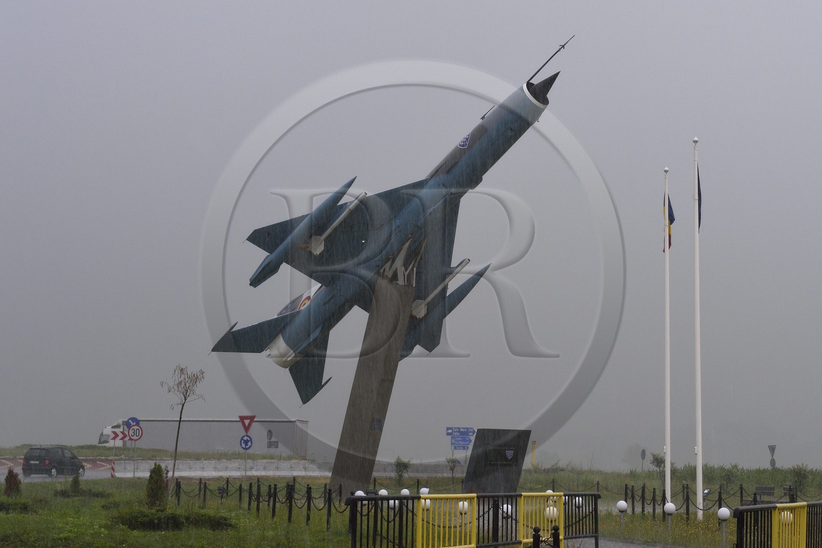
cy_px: 274
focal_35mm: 70
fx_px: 1598
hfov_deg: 28.8
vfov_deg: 19.4
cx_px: 411
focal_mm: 70
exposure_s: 1/160
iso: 800
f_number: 13
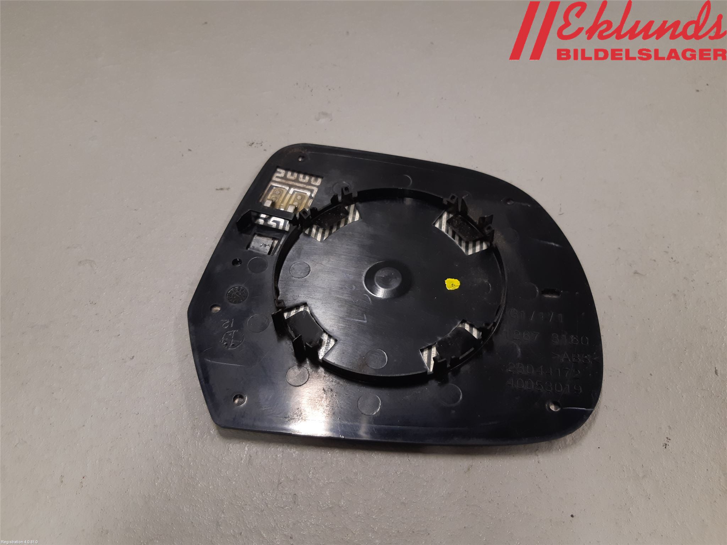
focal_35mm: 26
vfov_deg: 53.1
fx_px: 546
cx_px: 364
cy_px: 272
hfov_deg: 67.3
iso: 80
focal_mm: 3.93
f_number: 1.7
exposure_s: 1/50
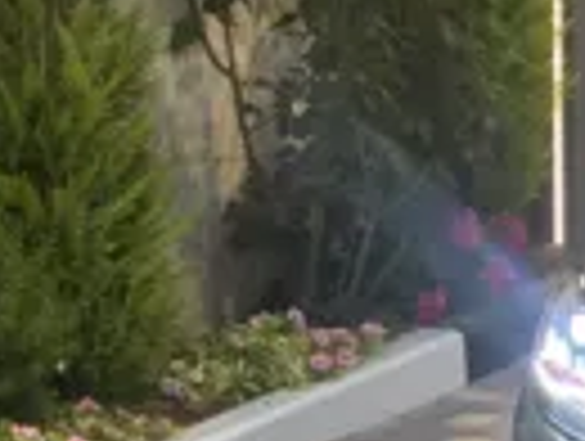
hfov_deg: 7.6
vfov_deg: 5.8
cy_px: 207
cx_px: 922
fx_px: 4334
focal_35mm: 256
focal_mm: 6
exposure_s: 1/33
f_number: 2
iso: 160
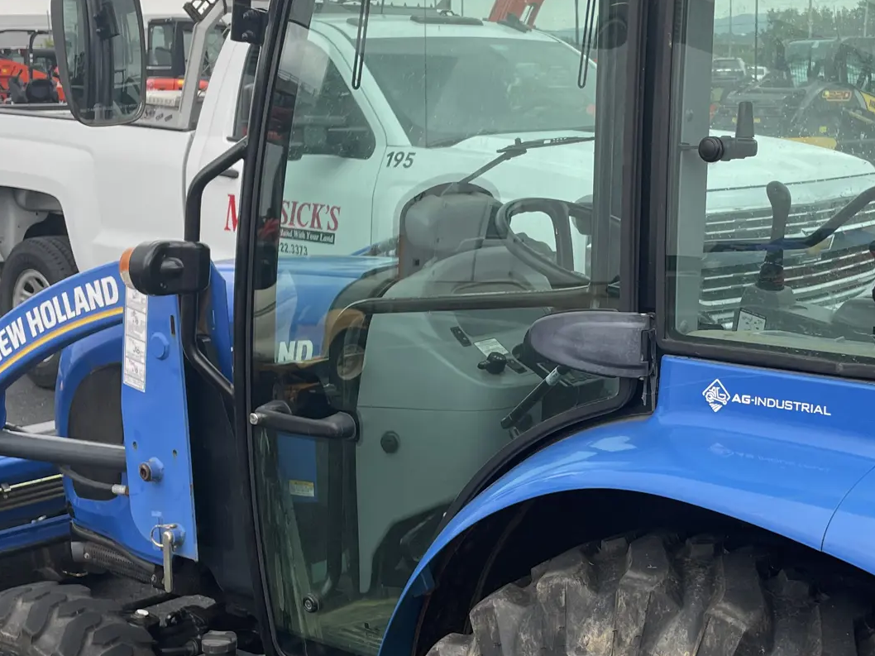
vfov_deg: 24.7
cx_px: 625
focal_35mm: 59
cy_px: 423
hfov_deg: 32.3
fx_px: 1491
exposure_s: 1/271
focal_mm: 4.2
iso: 32
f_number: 1.6
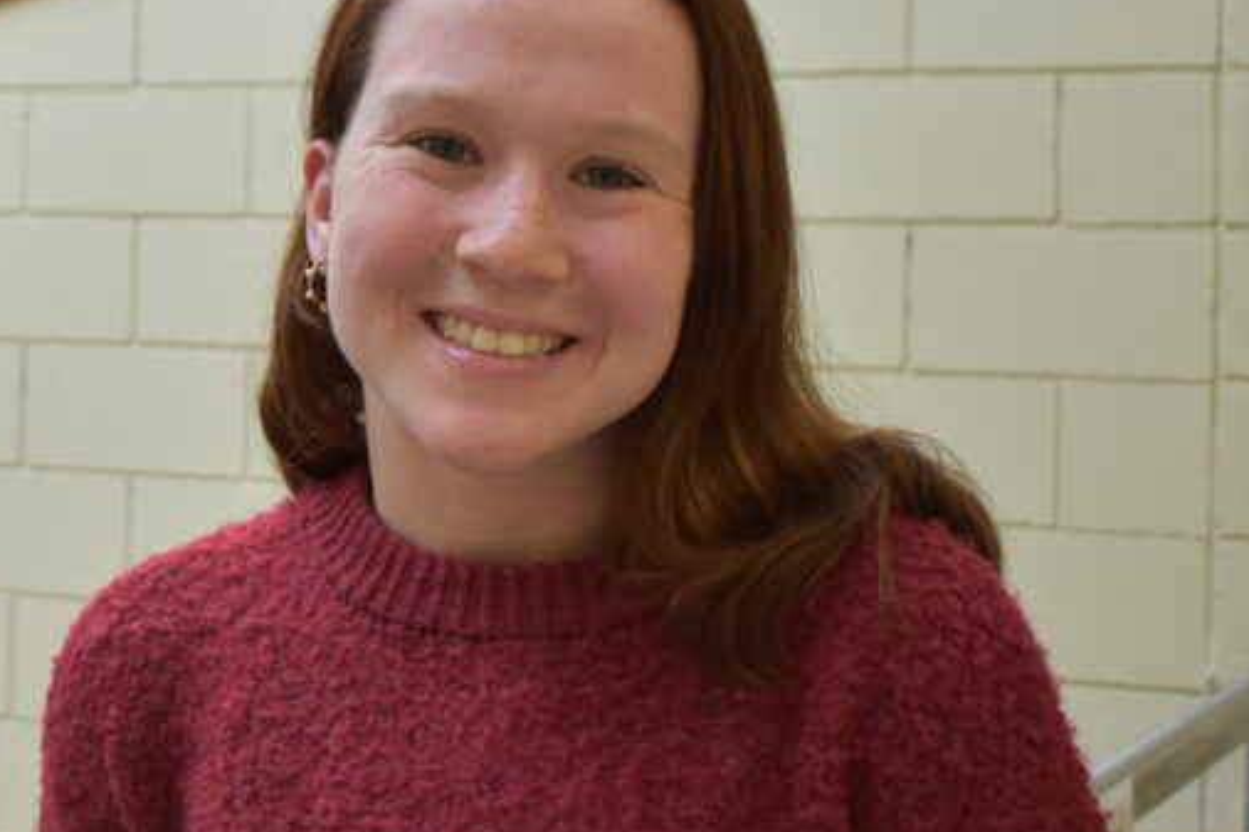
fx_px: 2844
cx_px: 89
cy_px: 243
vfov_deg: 16.6
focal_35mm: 82
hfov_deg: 24.0
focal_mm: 27
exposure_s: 1/60
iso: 400
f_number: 4
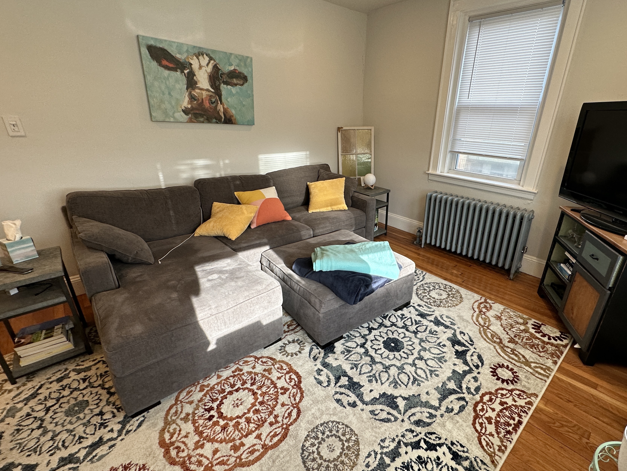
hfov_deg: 90.6
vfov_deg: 74.7
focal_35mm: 17
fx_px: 308
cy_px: 240
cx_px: 353
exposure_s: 1/120
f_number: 2.2
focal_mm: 2.22
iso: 125
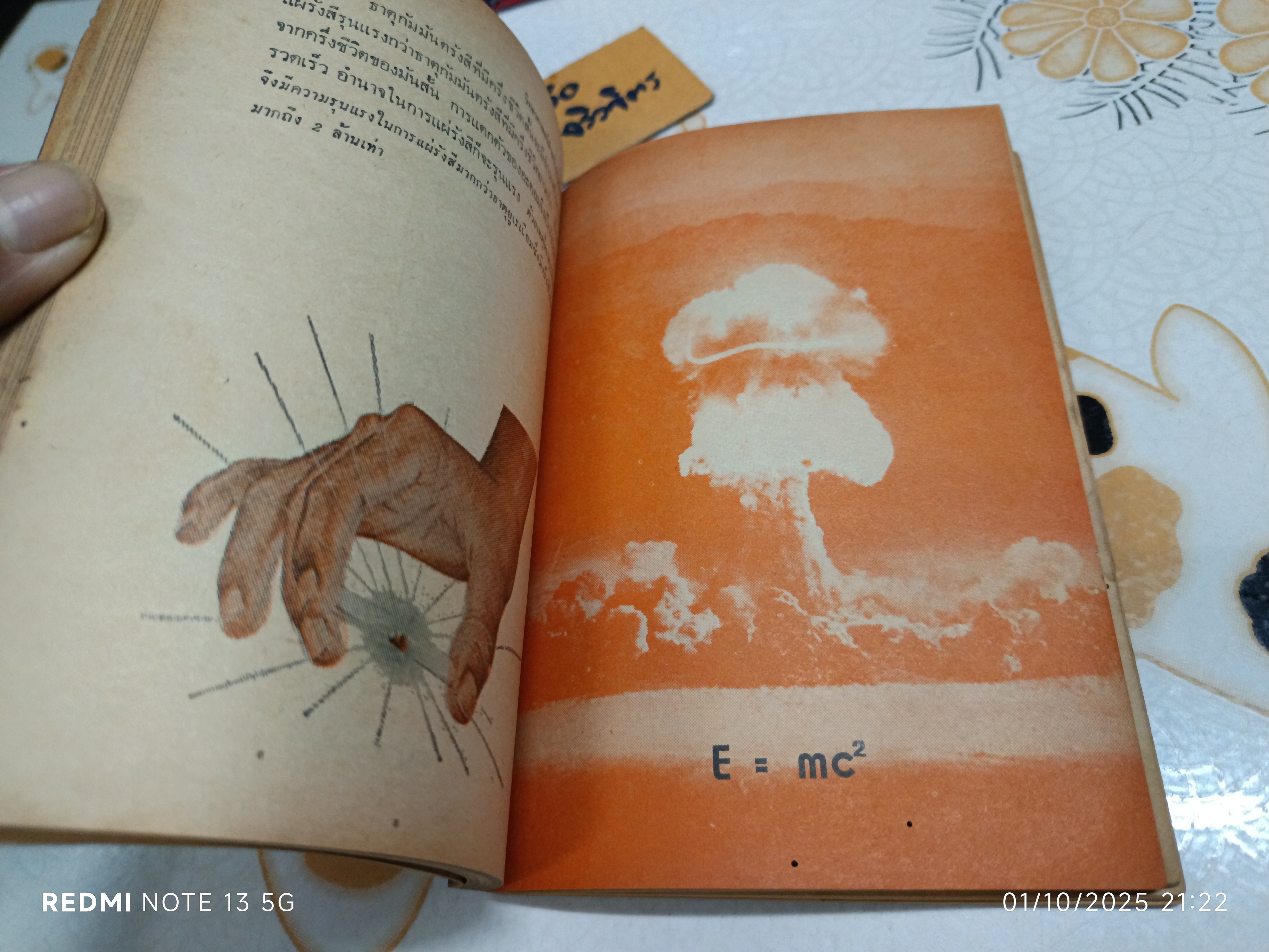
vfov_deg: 56.8
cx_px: 634
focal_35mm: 24
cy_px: 476
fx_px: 880
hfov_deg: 71.6
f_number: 1.7
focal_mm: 5.31
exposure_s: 1/33.3
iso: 1098
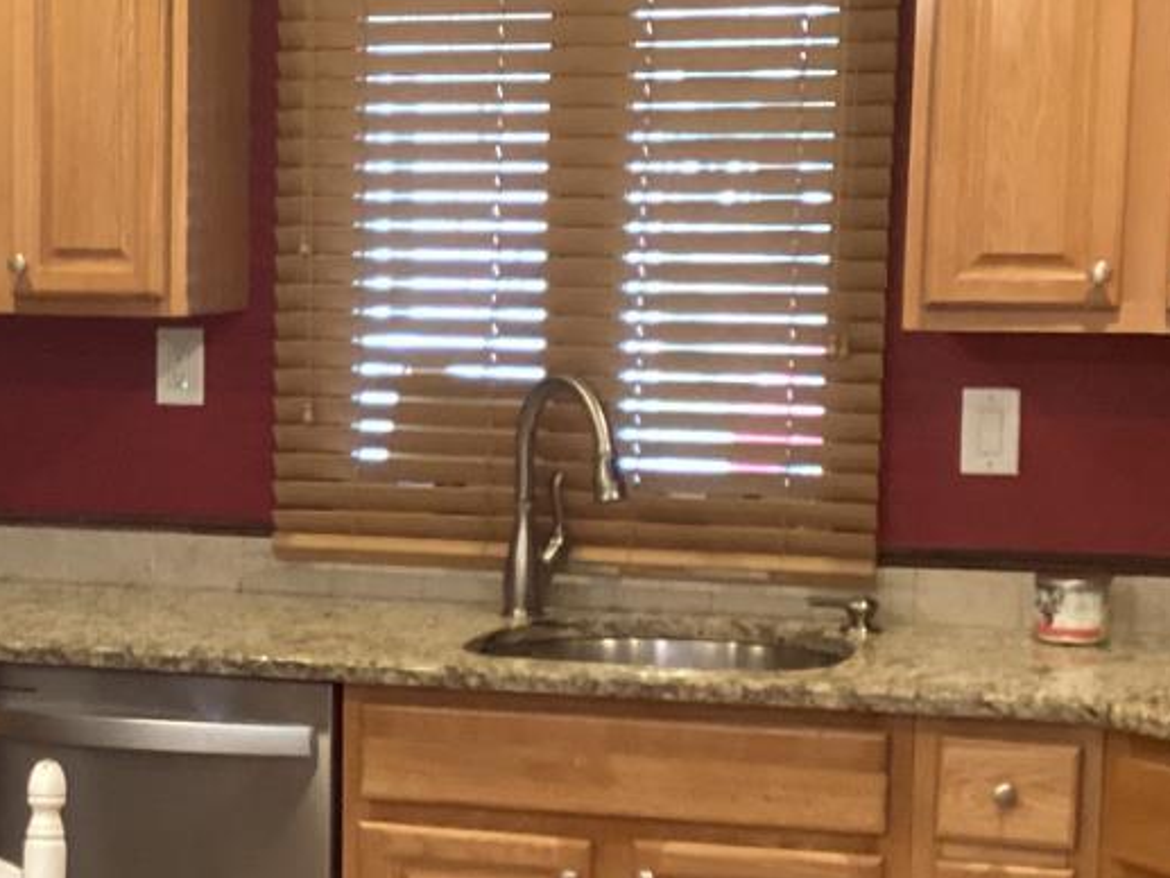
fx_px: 3043
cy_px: 601
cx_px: 165
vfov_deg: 16.4
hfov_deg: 21.4
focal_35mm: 90
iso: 320
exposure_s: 1/40
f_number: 2.4
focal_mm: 3.3
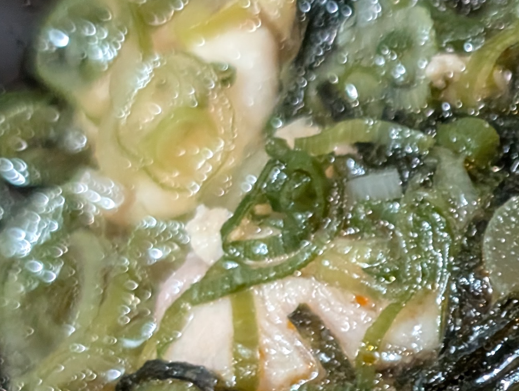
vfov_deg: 9.8
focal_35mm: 151
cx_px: 670
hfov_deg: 12.7
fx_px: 2267
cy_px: 396
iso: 886
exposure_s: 1/51.2
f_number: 1.68
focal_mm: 6.9
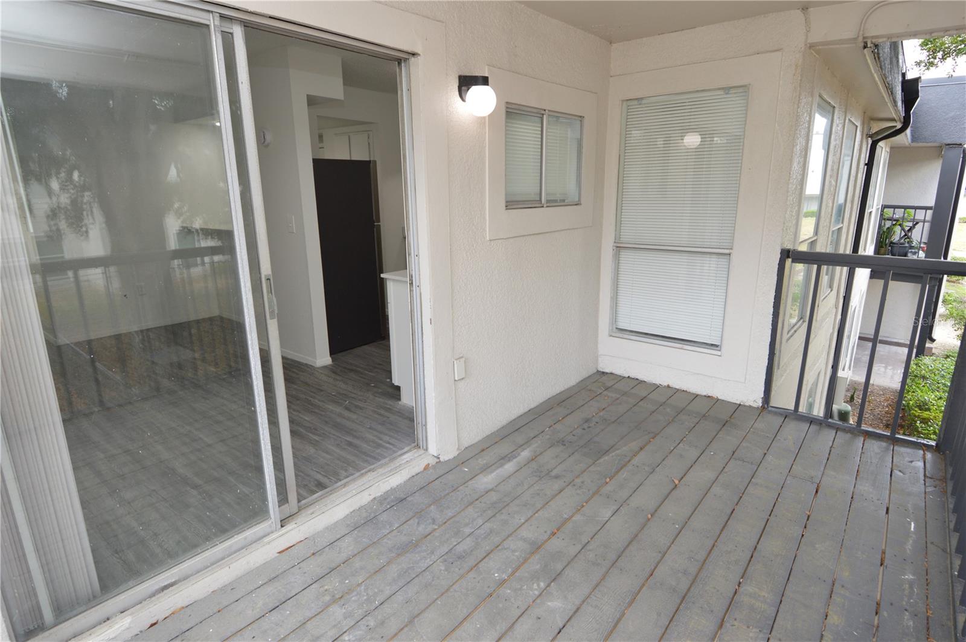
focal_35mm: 18
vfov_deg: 67.3
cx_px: 483
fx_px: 482
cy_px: 321
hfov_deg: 90.1
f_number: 5.6
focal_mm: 12
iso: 400
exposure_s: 1/125
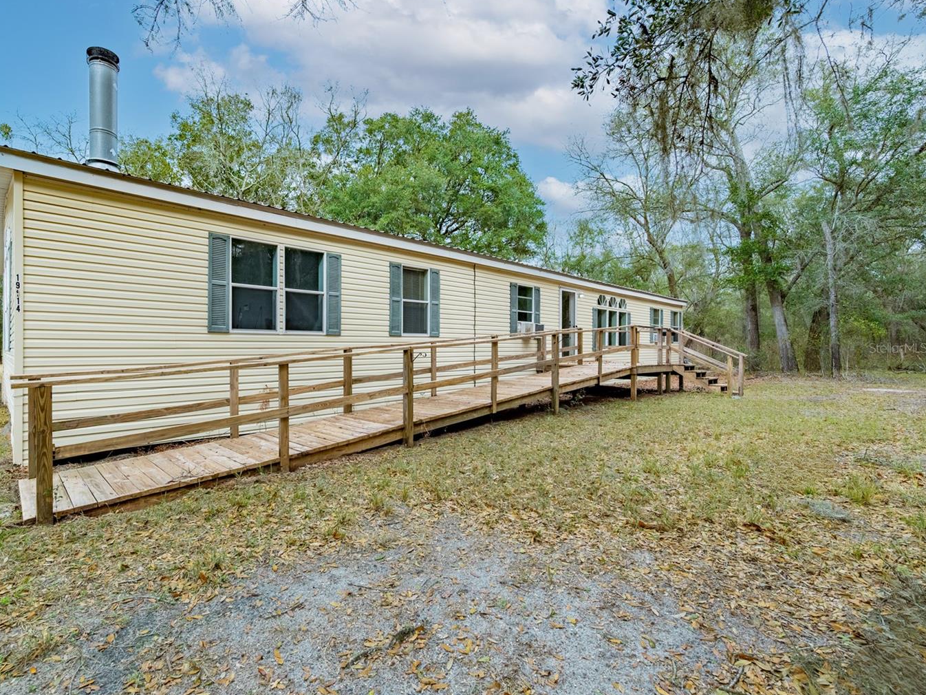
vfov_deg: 78.1
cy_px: 348
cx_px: 380
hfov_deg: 93.5
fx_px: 428
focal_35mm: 16
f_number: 8
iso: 400
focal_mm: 14
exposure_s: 1/2500
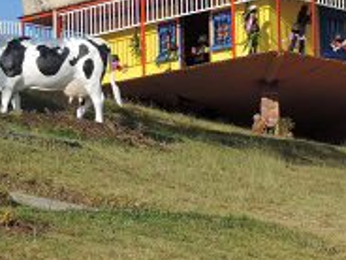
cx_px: 299
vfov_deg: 7.3
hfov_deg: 9.7
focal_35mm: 204
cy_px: 69
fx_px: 2039
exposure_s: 1/800
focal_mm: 13.3
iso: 80
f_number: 3.9
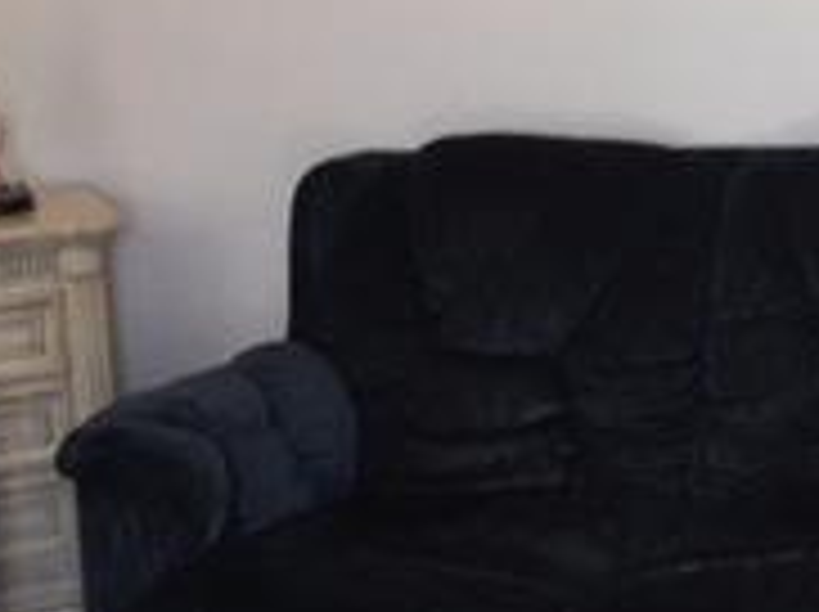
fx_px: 2410
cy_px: 32
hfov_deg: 18.3
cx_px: 981
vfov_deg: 14.3
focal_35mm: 102
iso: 100
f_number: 2.2
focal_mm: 4.15
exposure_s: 1/30
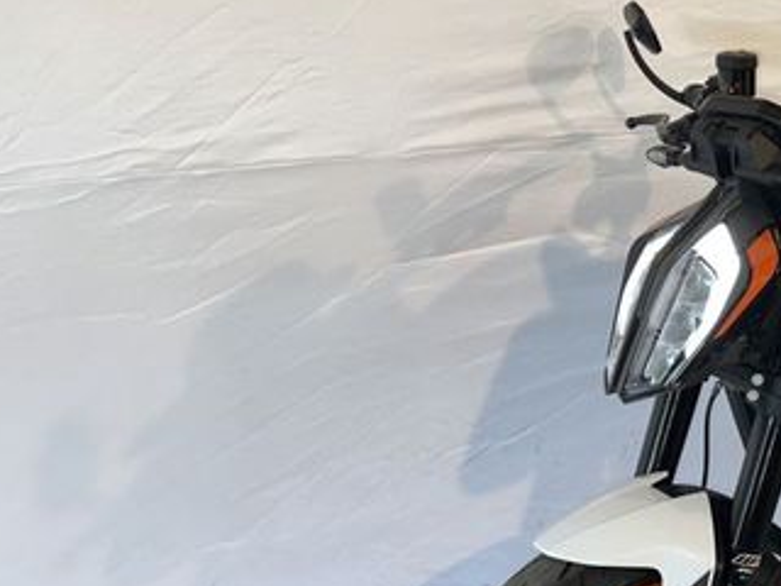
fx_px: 1173
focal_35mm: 52
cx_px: 742
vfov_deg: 27.8
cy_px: 405
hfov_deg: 34.2
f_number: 1.5
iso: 32
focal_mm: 5.7
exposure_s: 1/24
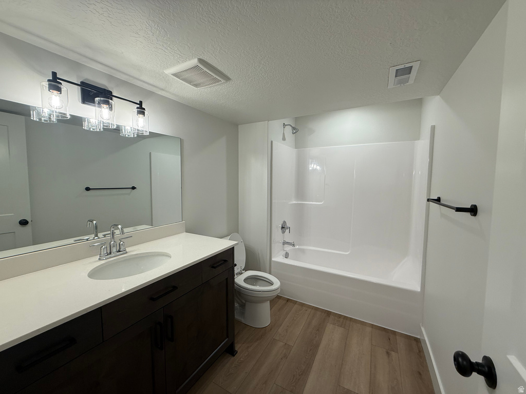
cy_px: 197
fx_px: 213
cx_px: 263
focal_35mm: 14
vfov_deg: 85.7
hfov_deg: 102.1
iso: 80
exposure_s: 1/120
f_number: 2.2
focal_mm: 2.22
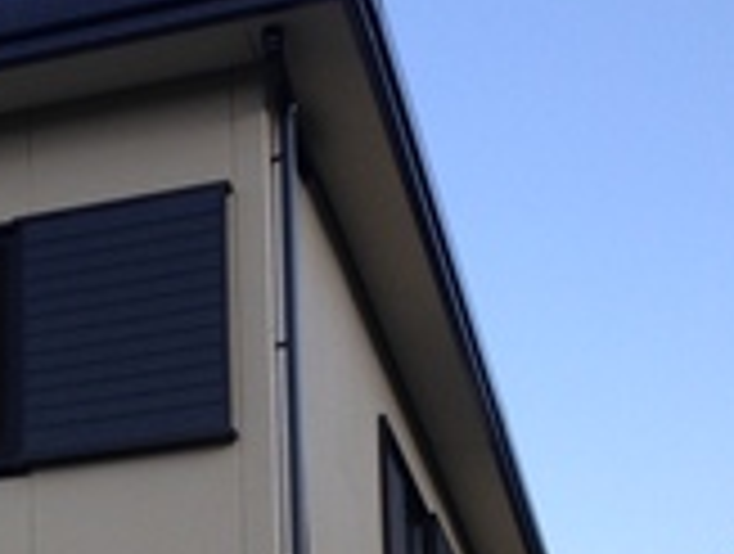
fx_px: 2146
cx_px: -95
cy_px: 723
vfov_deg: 14.1
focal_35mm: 101
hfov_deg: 18.6
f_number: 2.4
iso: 50
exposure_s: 1/404
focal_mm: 4.12
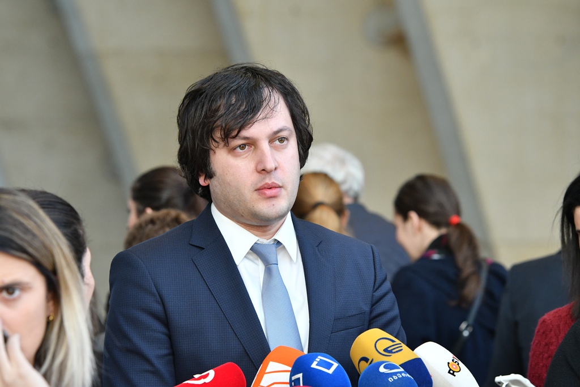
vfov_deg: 6.1
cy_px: 194
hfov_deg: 9.1
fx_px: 3625
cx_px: 290
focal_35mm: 225
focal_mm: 150
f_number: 5.6
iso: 800
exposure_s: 1/160
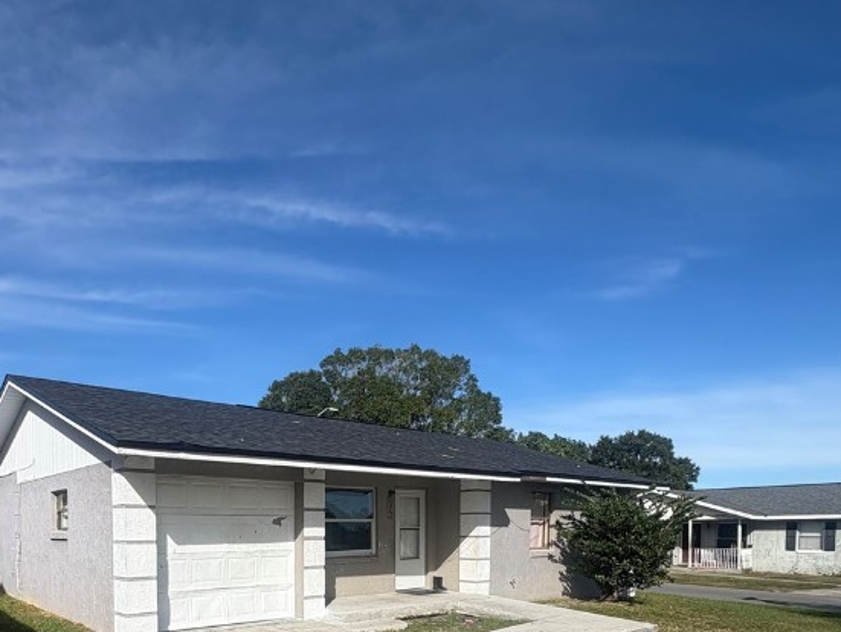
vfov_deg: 48.1
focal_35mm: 26
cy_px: 559
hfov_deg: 66.0
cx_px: 302
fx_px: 632
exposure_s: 1/2874
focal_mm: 2.22
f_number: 2.2
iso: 50
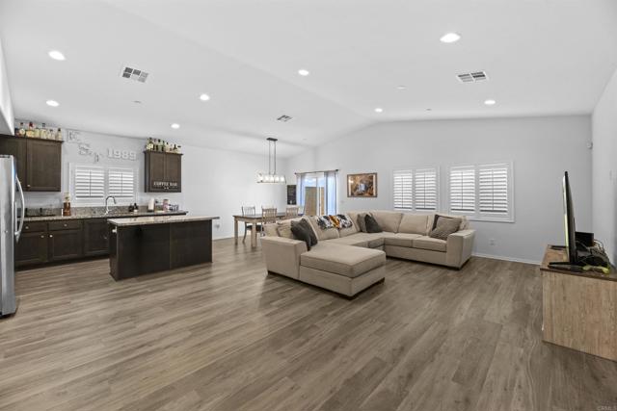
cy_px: 206
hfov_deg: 104.2
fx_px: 240
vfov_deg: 81.2
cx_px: 308
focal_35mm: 14
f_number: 8
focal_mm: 14
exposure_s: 1/40
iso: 3200
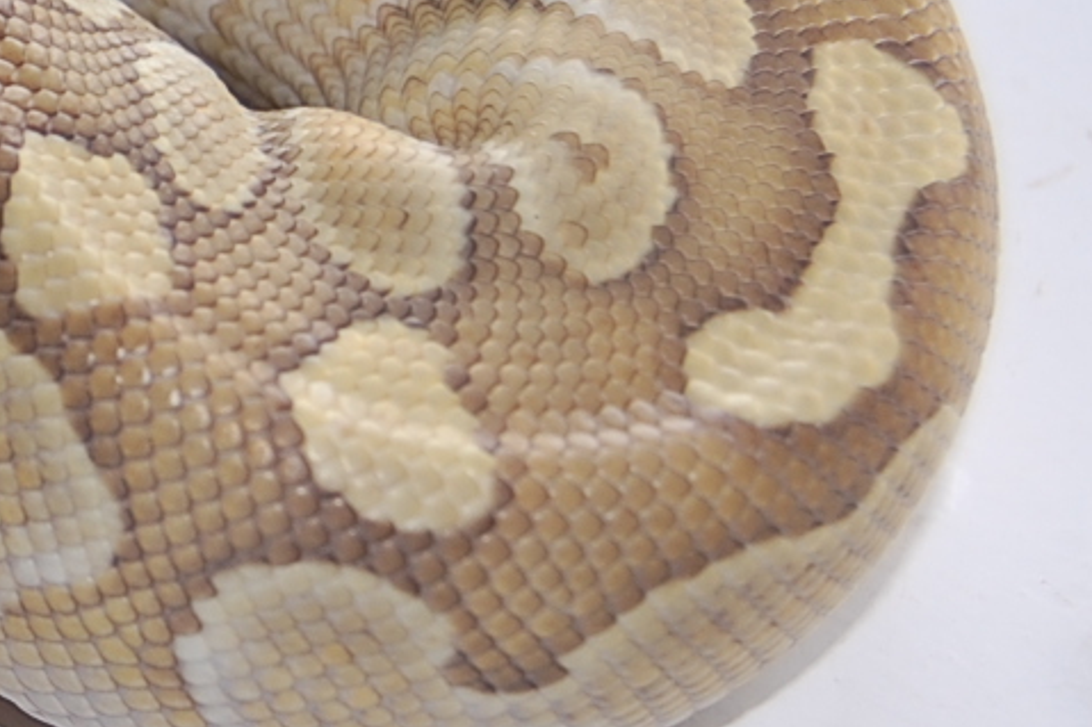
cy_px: 137
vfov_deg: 8.6
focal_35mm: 160
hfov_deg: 12.2
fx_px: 4851
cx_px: -563
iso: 250
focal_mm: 34
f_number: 4.5
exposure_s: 1/125
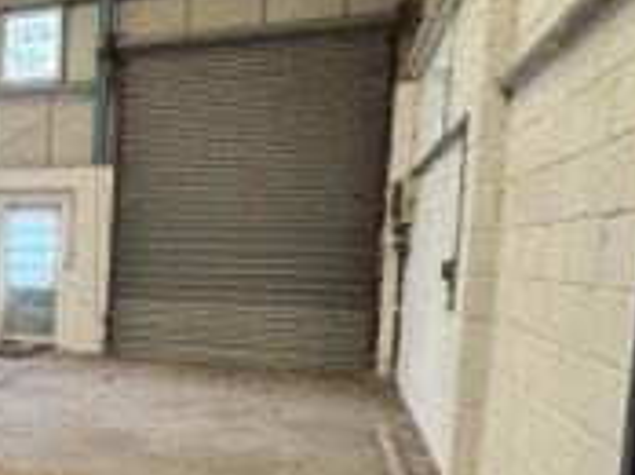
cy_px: 320
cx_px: -188
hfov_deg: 31.4
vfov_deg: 30.6
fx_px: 861
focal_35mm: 47
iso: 320
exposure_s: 1/87
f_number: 2.2
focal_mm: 2.22
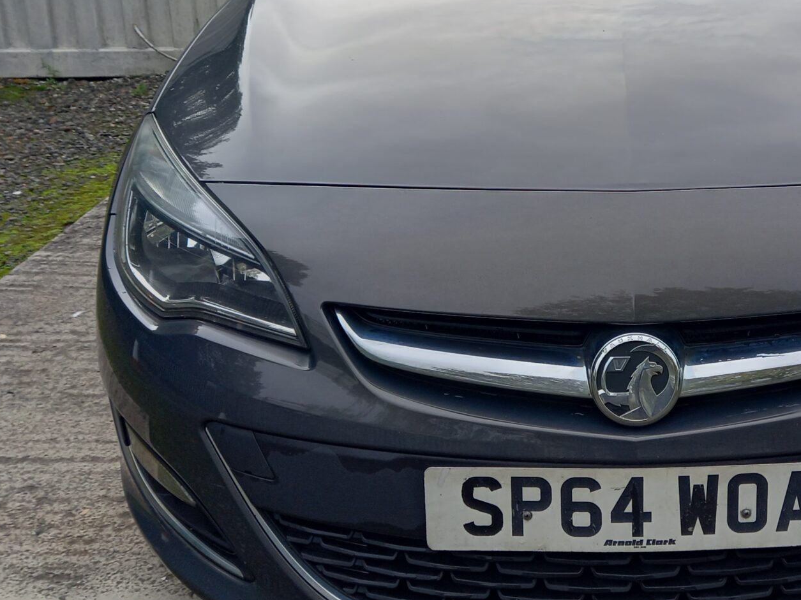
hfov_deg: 36.6
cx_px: 603
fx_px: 1180
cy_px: 187
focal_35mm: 51
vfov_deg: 28.3
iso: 25
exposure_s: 1/129
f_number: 2
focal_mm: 4.6
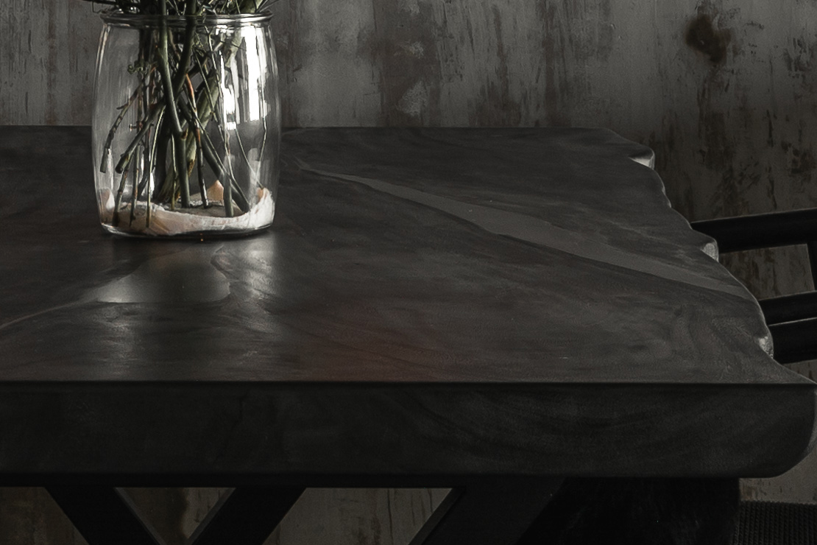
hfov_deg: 10.5
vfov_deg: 6.9
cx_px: 241
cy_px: -274
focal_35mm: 196
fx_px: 4448
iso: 100
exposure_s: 1/1.25
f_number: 9
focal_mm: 36
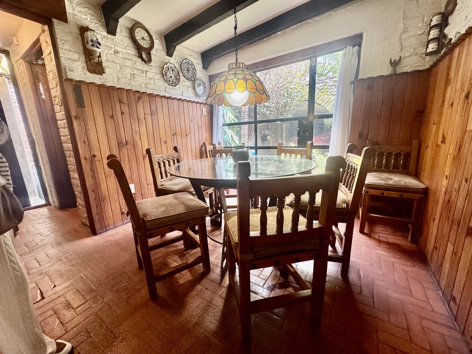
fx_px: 191
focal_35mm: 14
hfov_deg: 102.1
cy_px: 177
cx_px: 236
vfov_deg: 85.7
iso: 320
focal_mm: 2.22
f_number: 2.2
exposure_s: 1/120
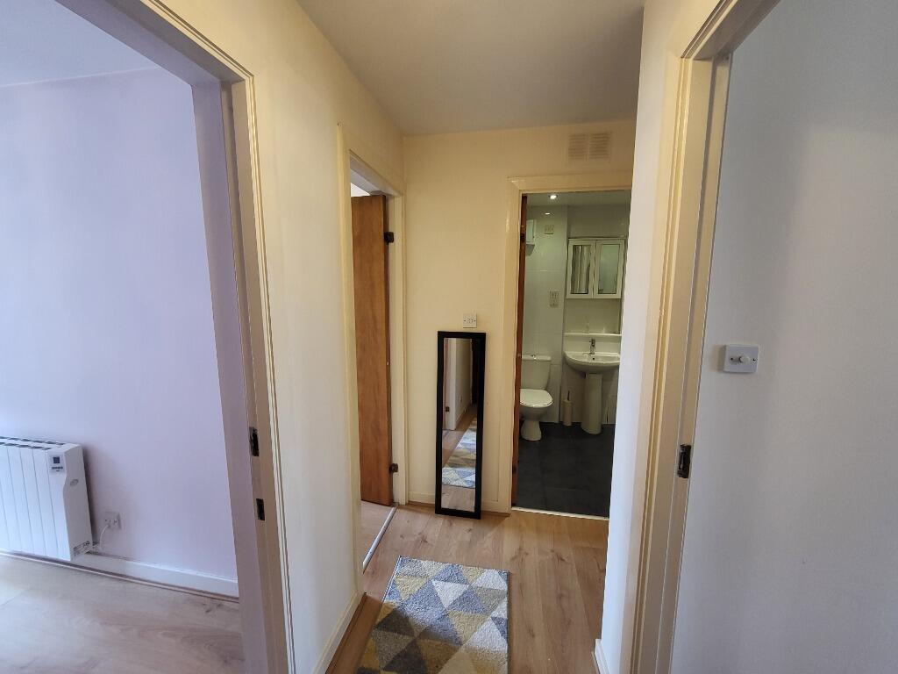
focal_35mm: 13
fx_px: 337
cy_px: 337
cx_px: 449
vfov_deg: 89.9
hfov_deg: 106.2
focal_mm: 1.74
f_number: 2.2
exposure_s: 1/50
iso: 200
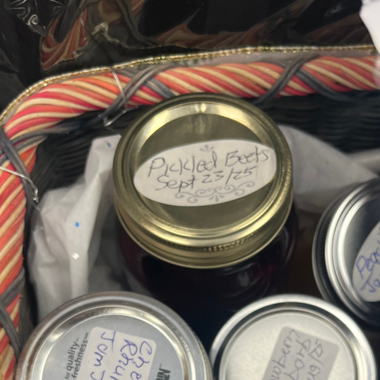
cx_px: 245
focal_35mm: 49
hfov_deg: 34.4
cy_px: 369
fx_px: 609
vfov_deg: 32.3
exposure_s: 1/120
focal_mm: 5.1
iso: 125
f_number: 1.6
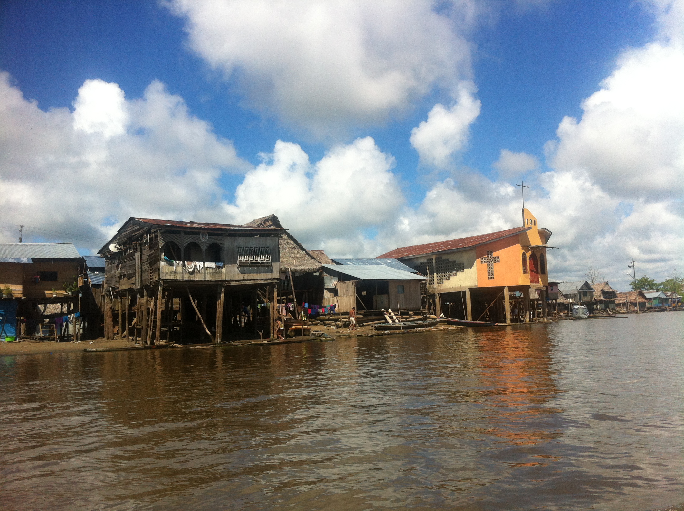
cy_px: 256
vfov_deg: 40.6
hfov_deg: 52.7
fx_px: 691
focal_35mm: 35
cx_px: 342
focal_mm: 3.85
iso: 80
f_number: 2.8
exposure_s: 1/2011
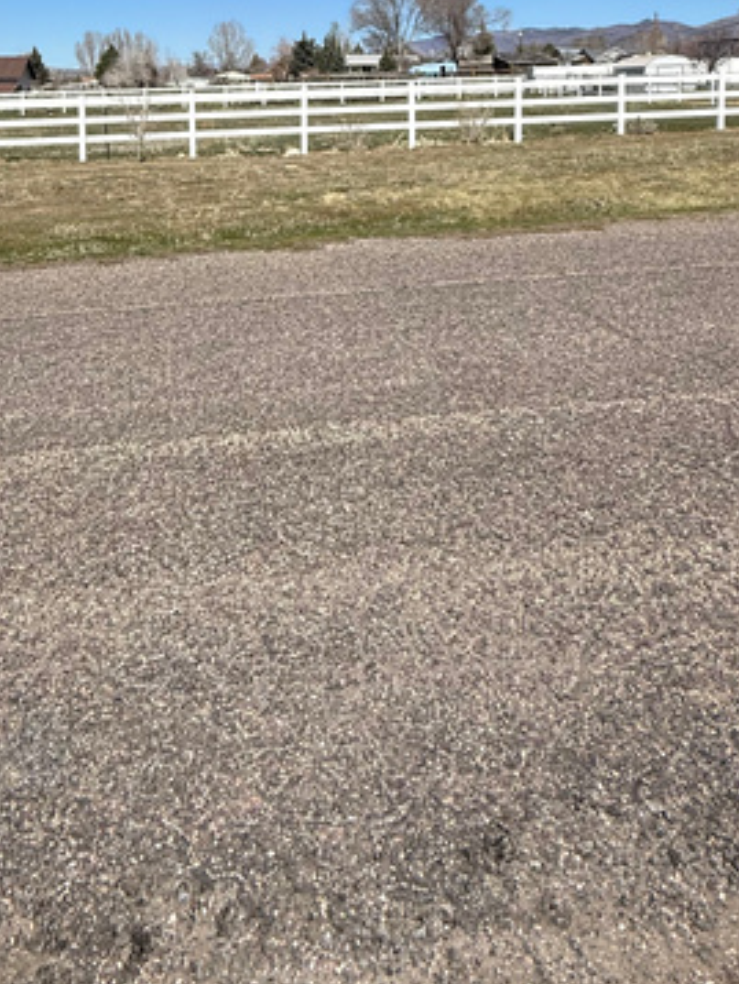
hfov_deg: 46.4
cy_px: 132
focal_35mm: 30
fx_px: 853
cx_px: 272
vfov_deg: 53.7
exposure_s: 1/4425
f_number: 2.2
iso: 50
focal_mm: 2.22
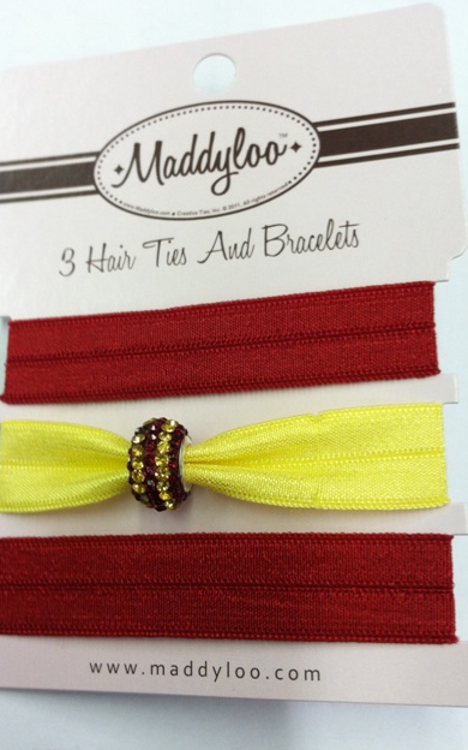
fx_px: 775
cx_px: 214
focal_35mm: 38
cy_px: 370
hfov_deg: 33.6
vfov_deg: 51.5
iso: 100
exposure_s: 1/40
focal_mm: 3.85
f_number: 2.8
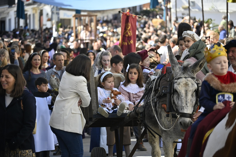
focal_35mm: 270
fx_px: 1770
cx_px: 118
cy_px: 78
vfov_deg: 5.1
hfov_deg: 7.6
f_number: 5.6
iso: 320
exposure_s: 1/500
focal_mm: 180
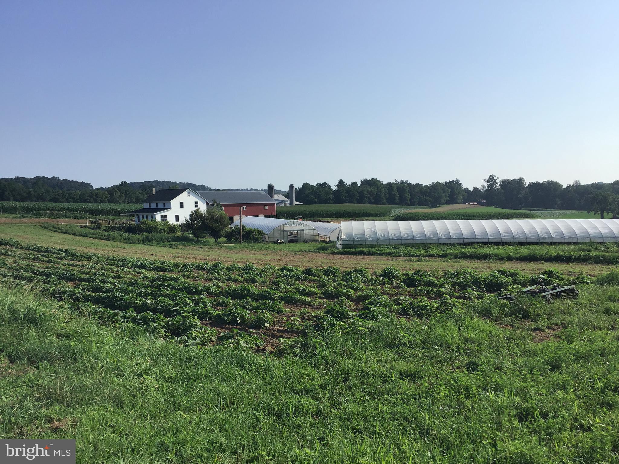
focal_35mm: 31
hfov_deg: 58.4
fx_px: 554
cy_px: 232
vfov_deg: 45.4
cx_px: 310
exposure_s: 1/2203
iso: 25
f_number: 2.4
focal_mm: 3.3
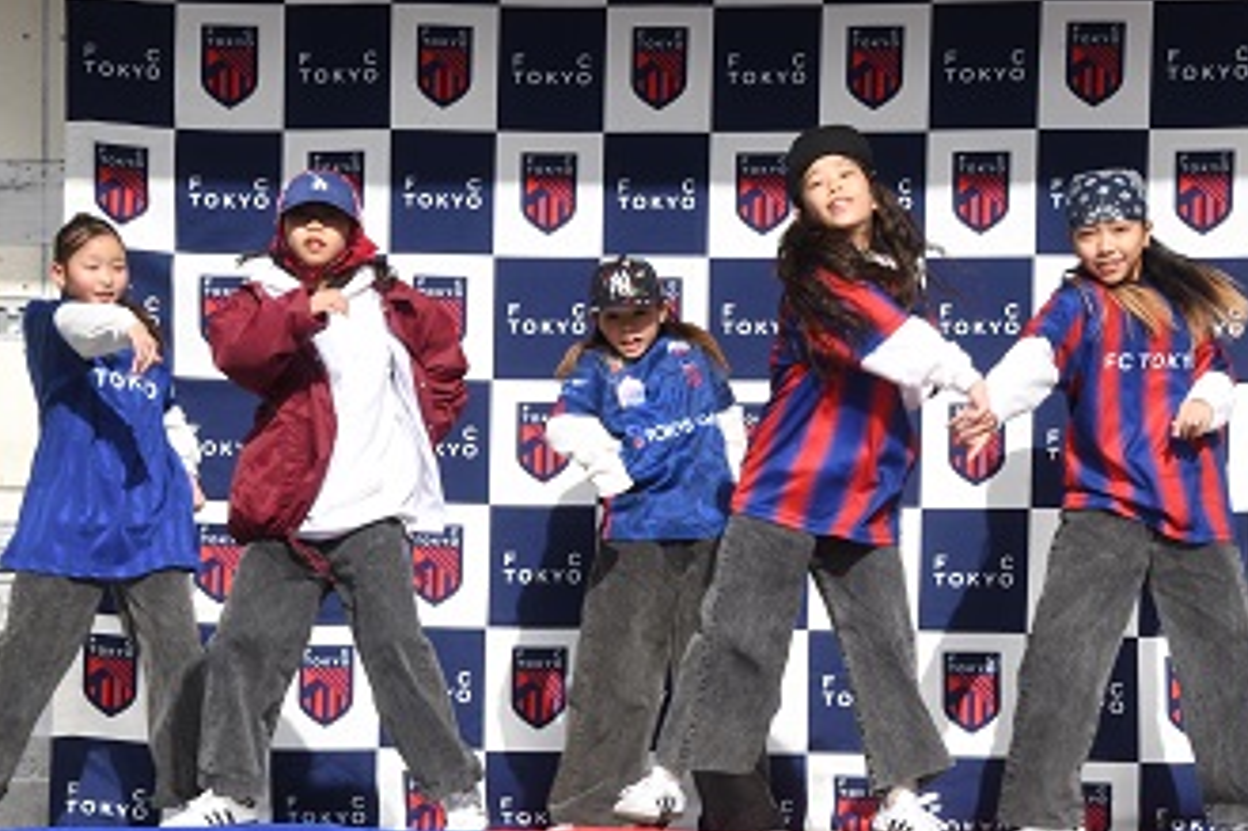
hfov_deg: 12.5
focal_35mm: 164
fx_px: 5682
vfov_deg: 8.4
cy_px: 489
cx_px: 694
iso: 800
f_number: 25
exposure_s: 1/250
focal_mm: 90
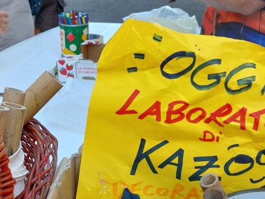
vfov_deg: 23.2
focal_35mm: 63
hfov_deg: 30.7
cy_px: 124
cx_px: 135
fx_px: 482
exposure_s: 1/275
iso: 25
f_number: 1.8
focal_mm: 5.23
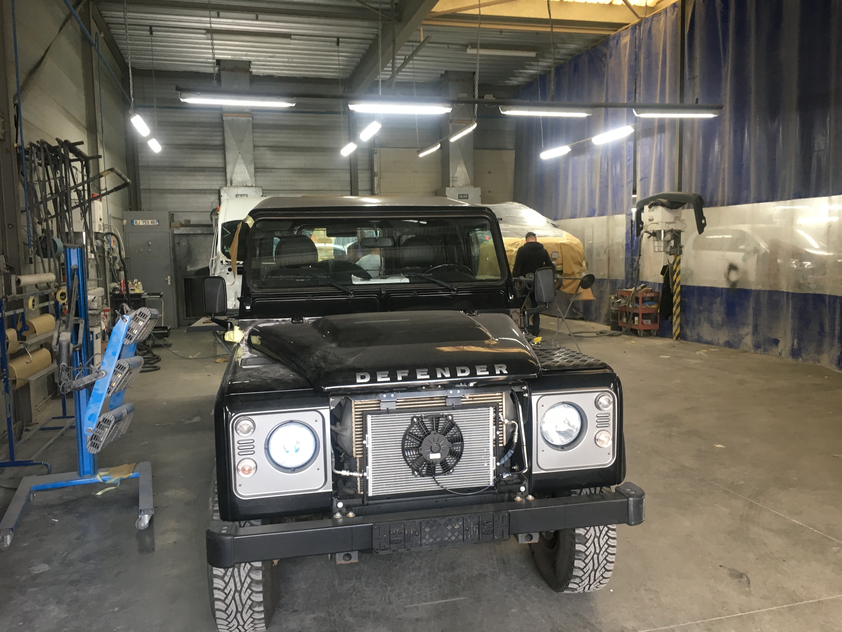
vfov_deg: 48.2
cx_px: 421
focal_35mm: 29
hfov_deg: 61.7
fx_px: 705
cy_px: 316
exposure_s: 1/33
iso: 100
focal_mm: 4.15
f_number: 2.2
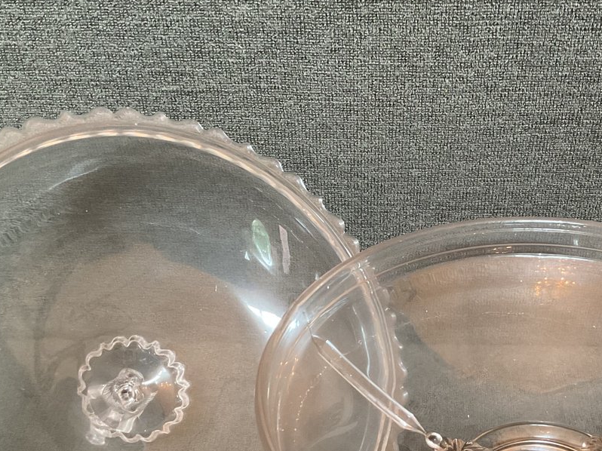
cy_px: 371
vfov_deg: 26.0
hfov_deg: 34.6
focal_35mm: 55
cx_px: 407
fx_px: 956
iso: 200
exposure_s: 1/50
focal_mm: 3
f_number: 1.8
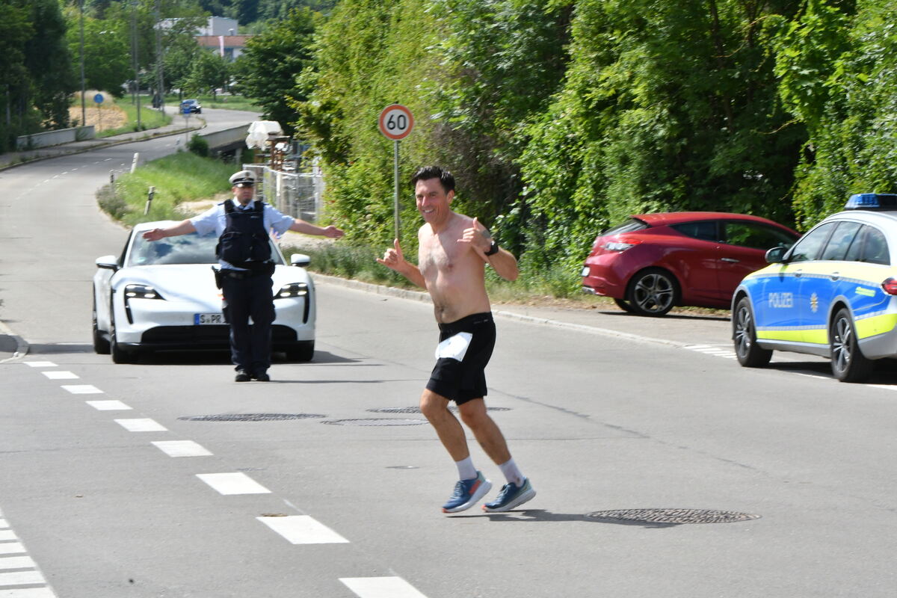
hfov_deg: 13.0
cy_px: 299
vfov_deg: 8.7
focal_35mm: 158
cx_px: 448
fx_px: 3924
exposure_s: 1/250
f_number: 22
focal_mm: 105
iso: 800
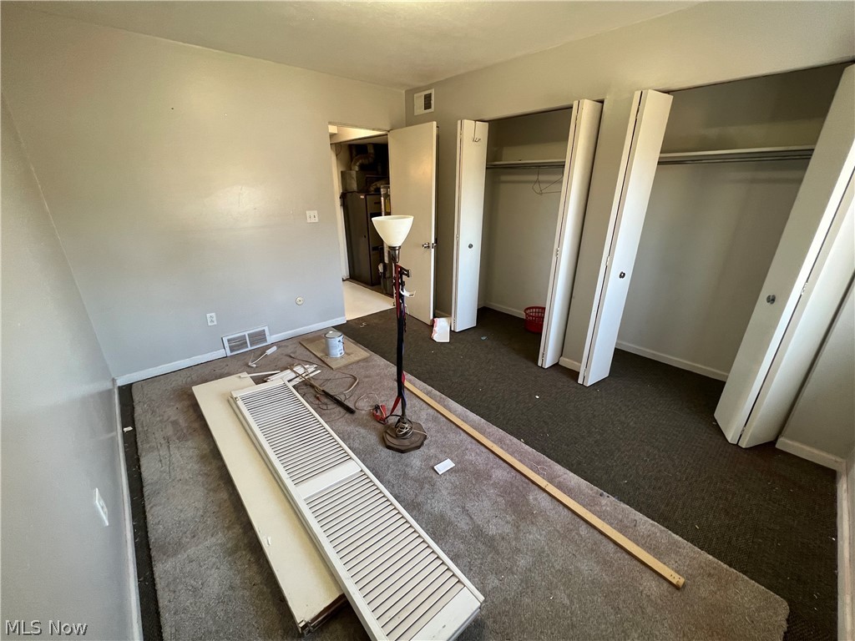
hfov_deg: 106.2
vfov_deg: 89.9
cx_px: 428
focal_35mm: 13
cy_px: 320
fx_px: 321
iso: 250
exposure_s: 1/116
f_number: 1.8
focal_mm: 1.57
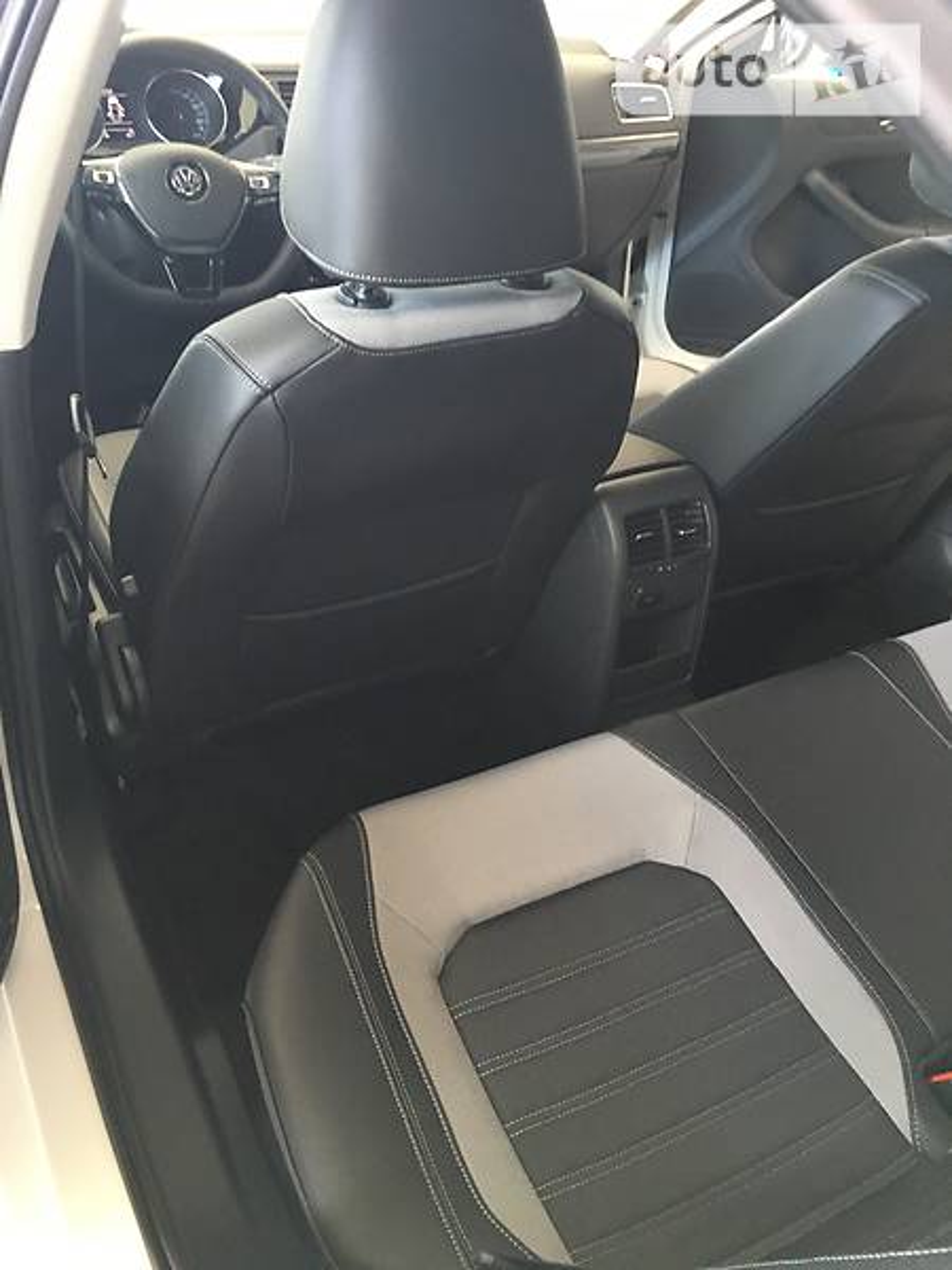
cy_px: 635
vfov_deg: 61.7
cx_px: 476
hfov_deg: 48.2
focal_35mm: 29
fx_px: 1063
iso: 160
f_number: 2.2
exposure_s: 1/33
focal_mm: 4.2
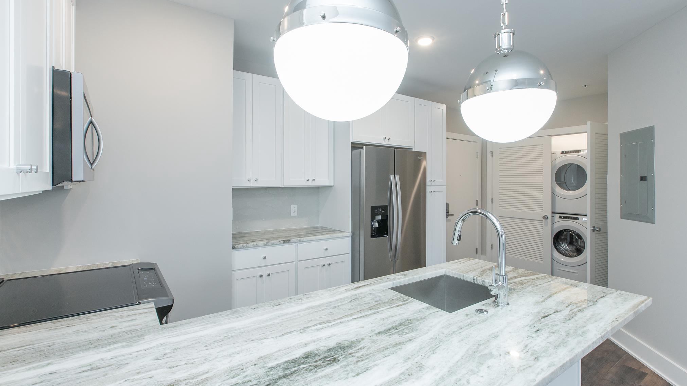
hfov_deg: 95.9
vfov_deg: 63.9
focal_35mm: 17
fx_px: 310
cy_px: 197
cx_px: 342
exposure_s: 1/8
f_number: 13
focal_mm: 16
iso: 640
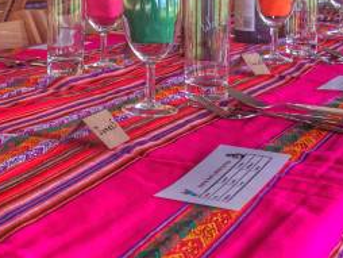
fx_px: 724
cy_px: -43
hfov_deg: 26.4
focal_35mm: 73
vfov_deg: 19.2
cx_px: 90
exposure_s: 1/100
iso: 32
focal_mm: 4.15
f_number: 2.2
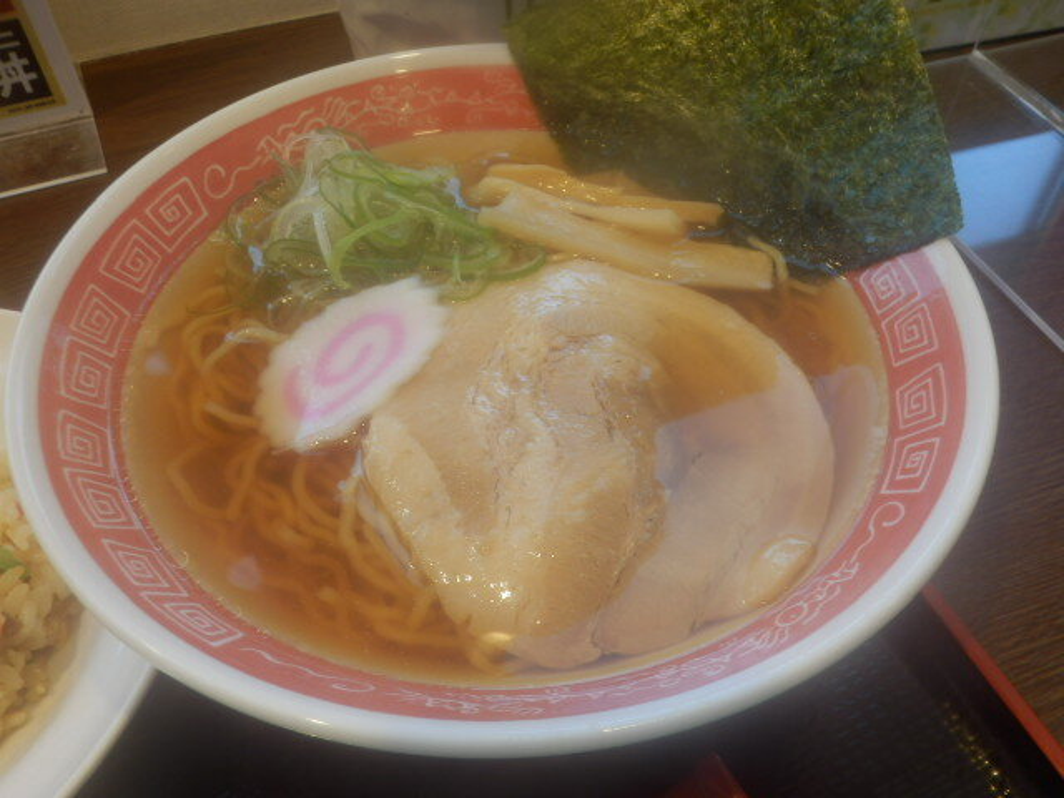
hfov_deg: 50.1
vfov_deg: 38.7
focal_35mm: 37
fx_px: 1137
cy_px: 399
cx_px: 532
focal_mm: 6.6
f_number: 3.9
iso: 80
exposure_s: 1/40
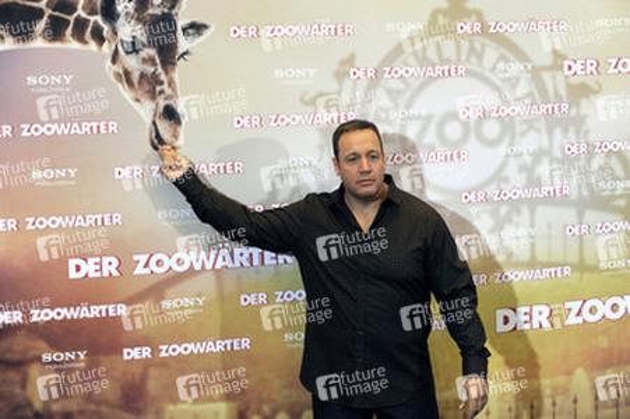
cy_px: 210
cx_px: 315
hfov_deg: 28.9
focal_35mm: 70
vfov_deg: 19.4
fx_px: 1224
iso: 4000
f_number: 5.6
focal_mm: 70
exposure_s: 1/100
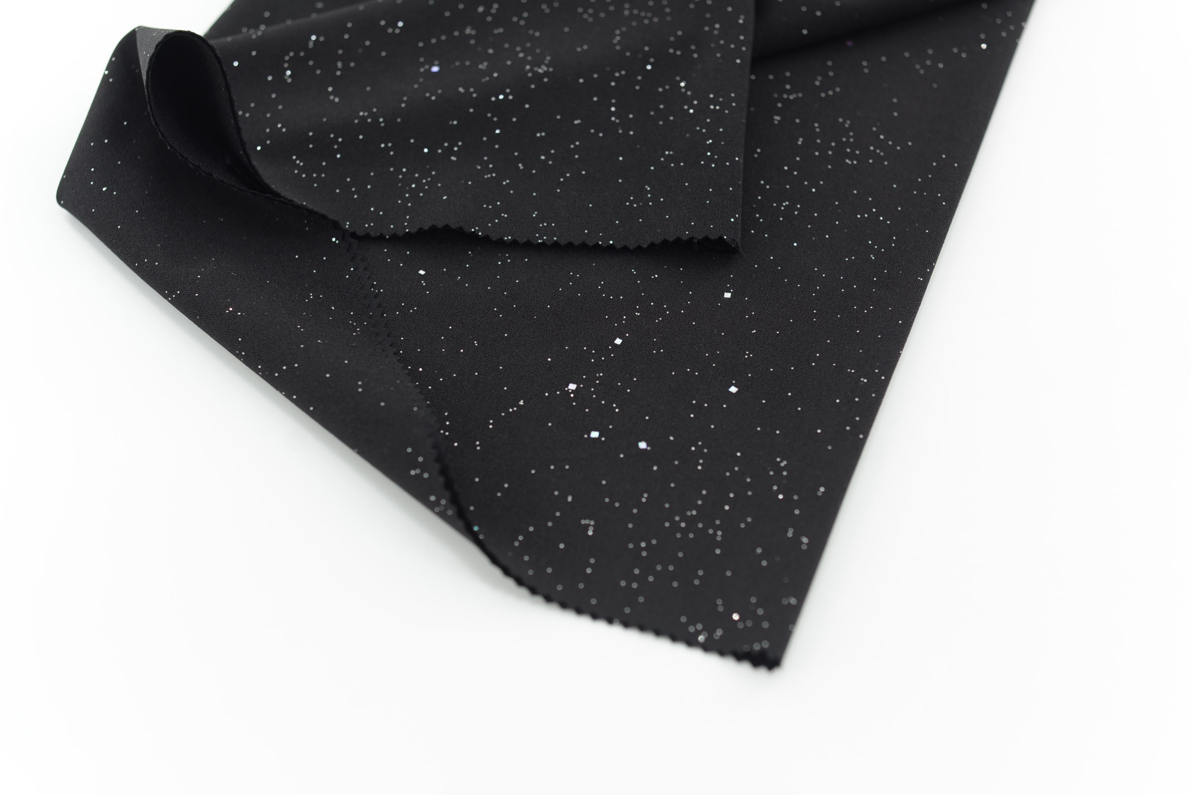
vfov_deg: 27.0
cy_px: 398
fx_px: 1655
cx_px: 596
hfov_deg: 39.6
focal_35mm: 50
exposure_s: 1/80
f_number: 4
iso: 100
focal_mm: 50
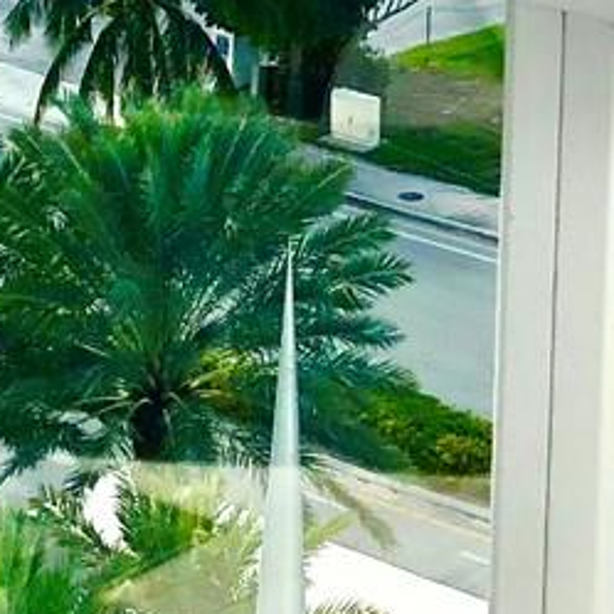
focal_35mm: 159
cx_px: -155
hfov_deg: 10.8
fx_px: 3191
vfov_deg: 10.7
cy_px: -222
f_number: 1.8
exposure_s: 1/2315
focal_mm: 4
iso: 20
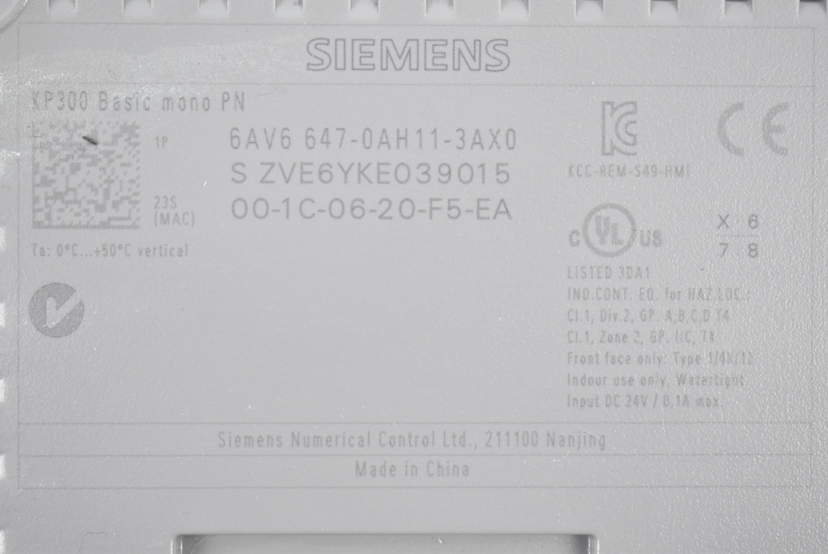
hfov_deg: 29.2
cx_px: 414
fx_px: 1588
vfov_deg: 19.8
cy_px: 277
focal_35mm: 69
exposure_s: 1/80
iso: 1000
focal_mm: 46
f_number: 5.3
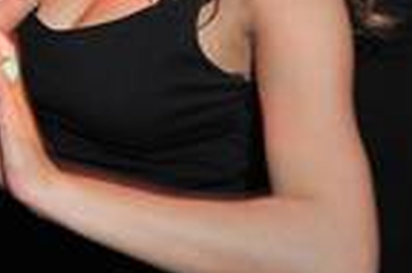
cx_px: -277
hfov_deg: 18.5
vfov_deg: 14.2
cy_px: -95
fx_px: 1052
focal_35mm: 92
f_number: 2.8
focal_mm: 24
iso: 1250
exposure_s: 1/100
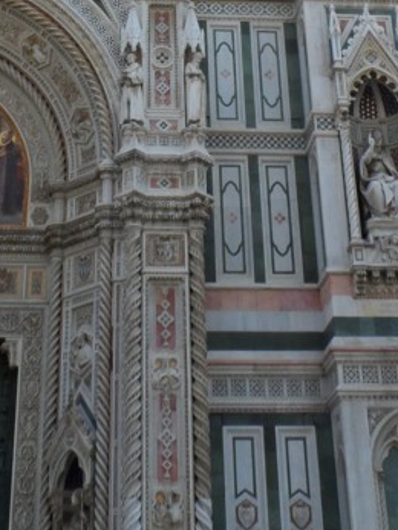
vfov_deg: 24.5
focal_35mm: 71
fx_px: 1087
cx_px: 187
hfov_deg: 20.7
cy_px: -123
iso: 80
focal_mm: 4
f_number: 4.5
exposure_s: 1/250
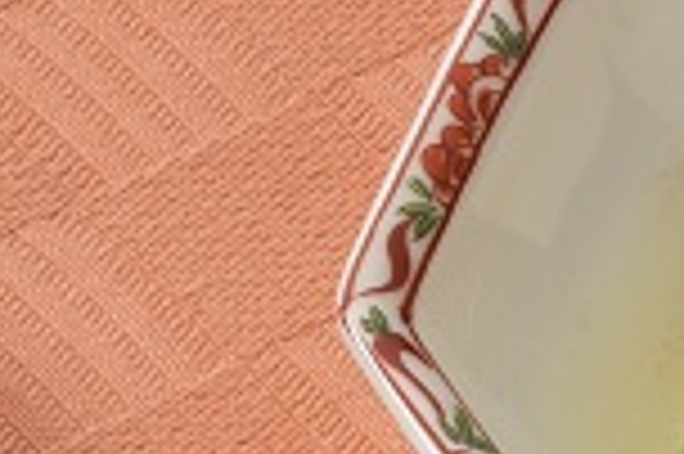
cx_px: 194
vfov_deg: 2.0
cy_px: 1241
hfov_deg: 3.1
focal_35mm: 670
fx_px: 12716
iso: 200
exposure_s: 1/125
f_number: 11
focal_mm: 85
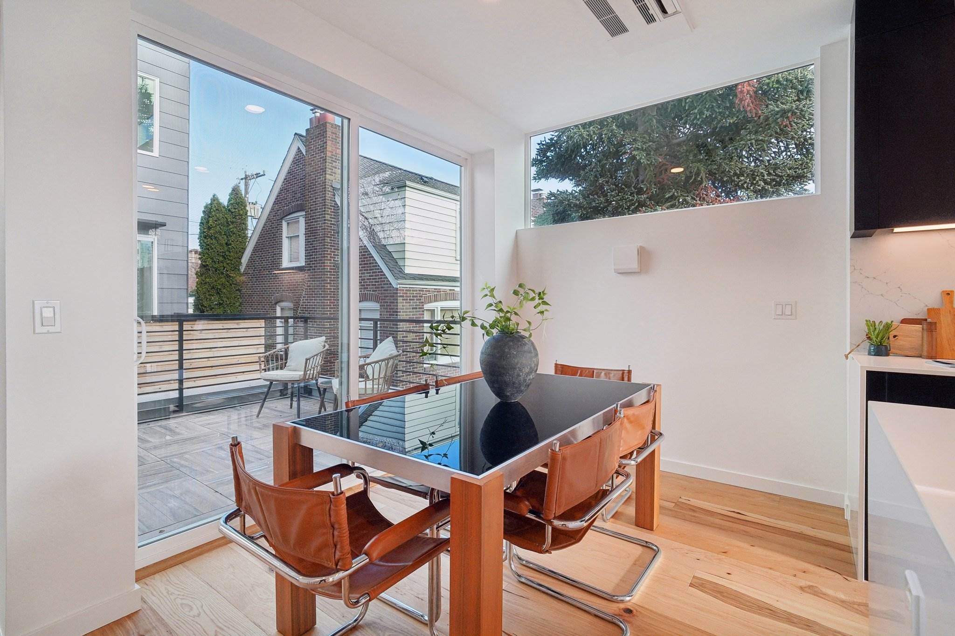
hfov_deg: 96.7
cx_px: 478
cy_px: 318
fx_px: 424
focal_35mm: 16
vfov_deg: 73.7
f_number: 8
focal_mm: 16
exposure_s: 1/100
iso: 800
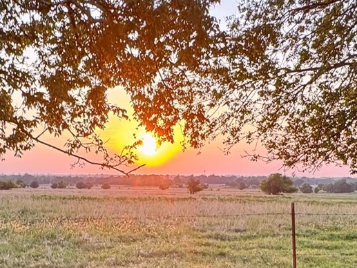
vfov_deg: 26.5
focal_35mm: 52
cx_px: 115
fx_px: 536
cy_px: 270
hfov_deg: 36.4
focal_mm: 2.22
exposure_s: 1/118
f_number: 2.2
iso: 40
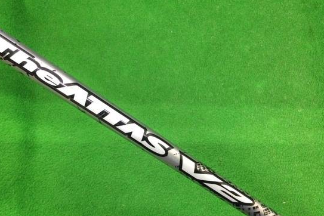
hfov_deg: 50.6
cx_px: 149
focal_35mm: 38
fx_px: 342
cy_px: 137
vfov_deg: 34.8
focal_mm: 3.3
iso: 200
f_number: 2.4
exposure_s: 1/30
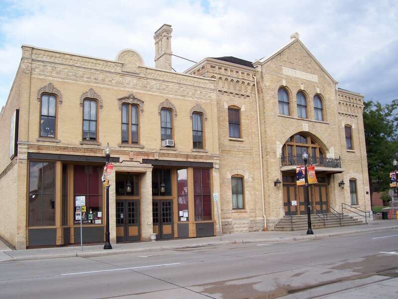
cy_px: 150
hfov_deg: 54.0
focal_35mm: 34
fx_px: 391
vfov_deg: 41.8
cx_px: 199
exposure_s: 1/229
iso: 80
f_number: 5.1
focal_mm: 5.6
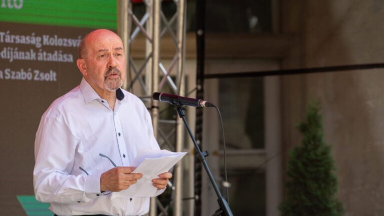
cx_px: 192
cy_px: 94
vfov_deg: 5.8
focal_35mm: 210
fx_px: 2138
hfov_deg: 10.3
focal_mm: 200
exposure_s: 1/320
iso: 320
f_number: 4.5
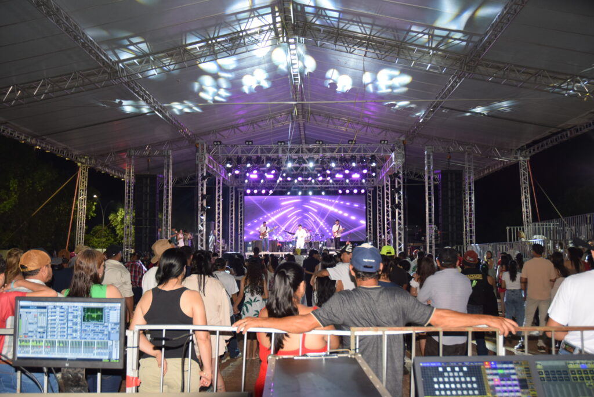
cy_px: 198
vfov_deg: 40.0
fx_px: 545
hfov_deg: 57.2
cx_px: 297
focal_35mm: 33
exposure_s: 1/80
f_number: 4
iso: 800
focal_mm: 22
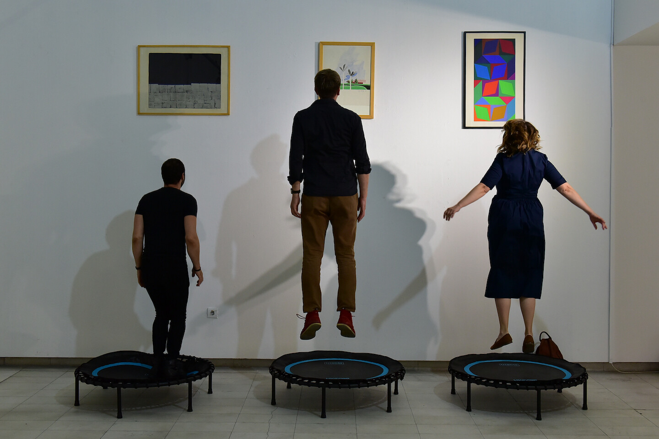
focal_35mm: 38
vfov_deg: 35.1
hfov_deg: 50.7
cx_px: 330
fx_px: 696
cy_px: 220
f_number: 8
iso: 2000
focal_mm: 38
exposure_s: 1/160
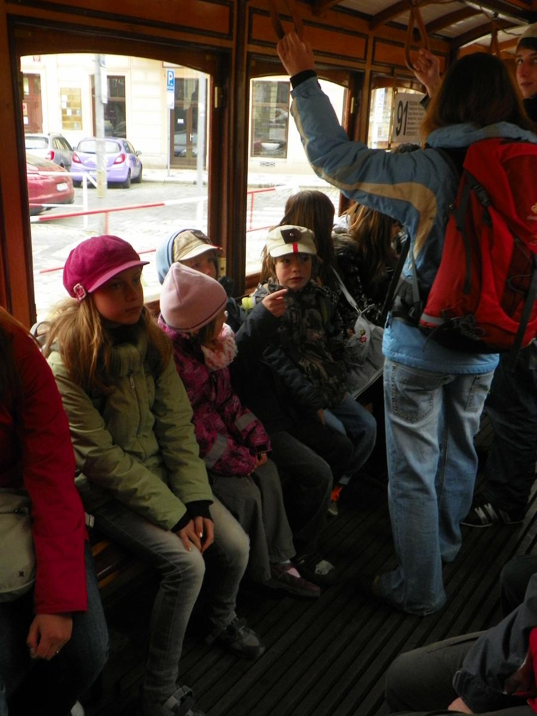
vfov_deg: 52.6
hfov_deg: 40.7
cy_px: 358
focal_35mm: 35
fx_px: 724
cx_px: 268
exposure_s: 1/50
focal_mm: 6.2
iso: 125
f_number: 3.2
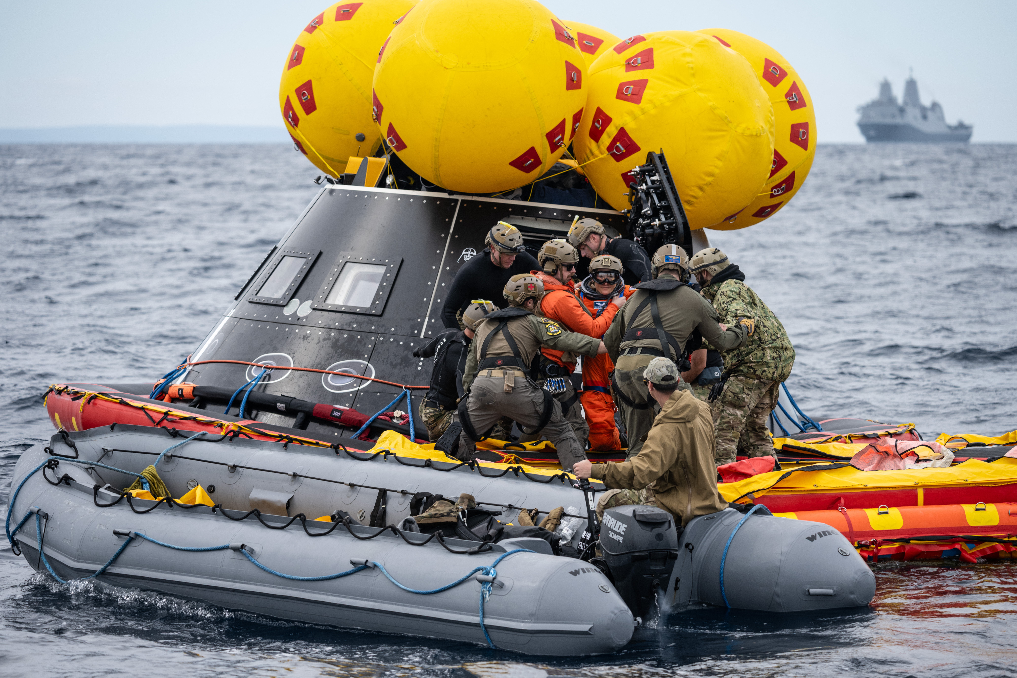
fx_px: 5367
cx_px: 508
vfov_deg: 7.2
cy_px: 339
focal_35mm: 190
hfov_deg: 10.8
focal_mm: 190
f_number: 5
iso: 320
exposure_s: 1/1000
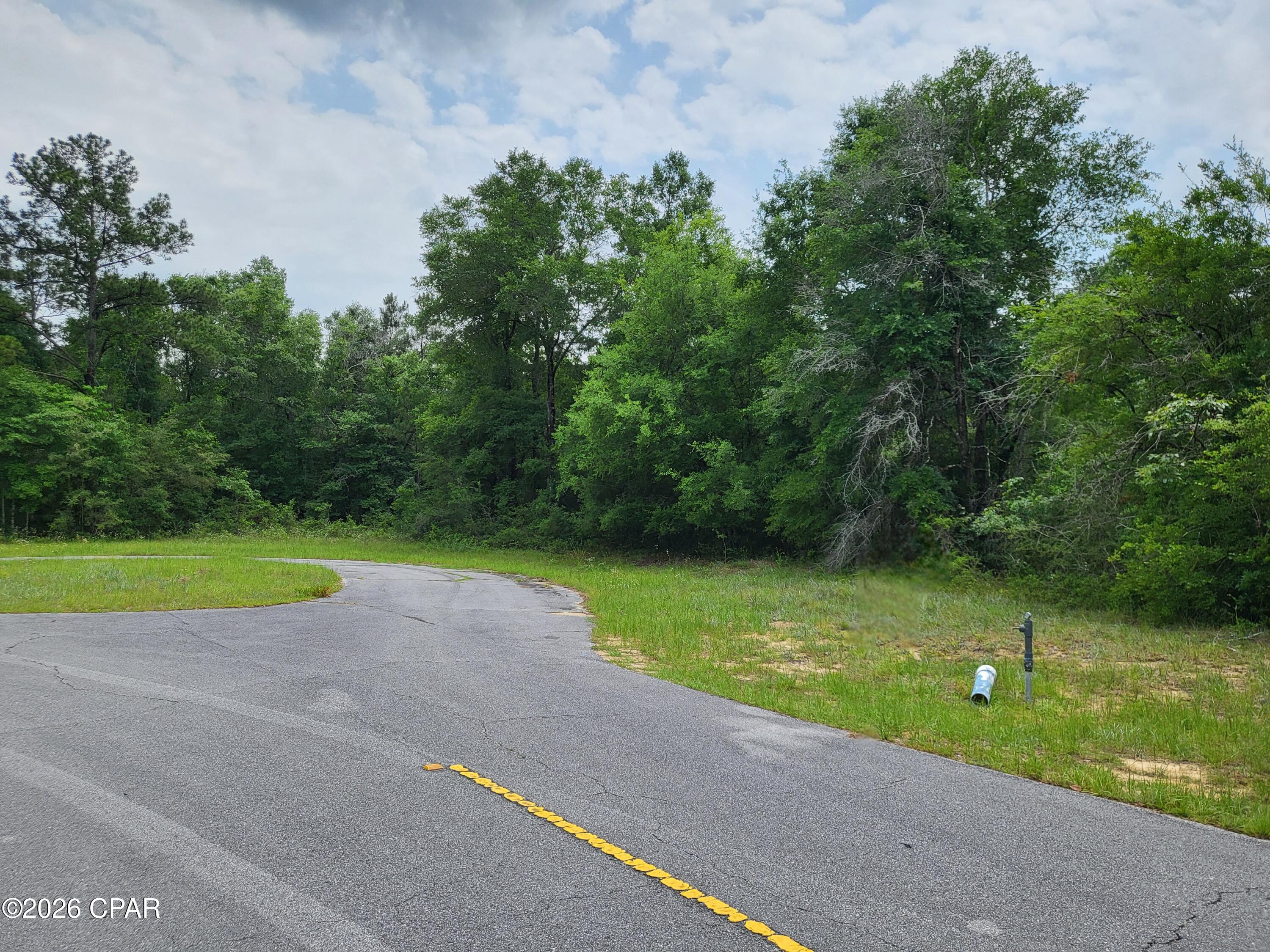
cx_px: 635
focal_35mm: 26
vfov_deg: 53.1
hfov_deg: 67.3
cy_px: 476
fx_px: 954
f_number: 1.8
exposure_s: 1/2500
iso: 50
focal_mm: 4.25
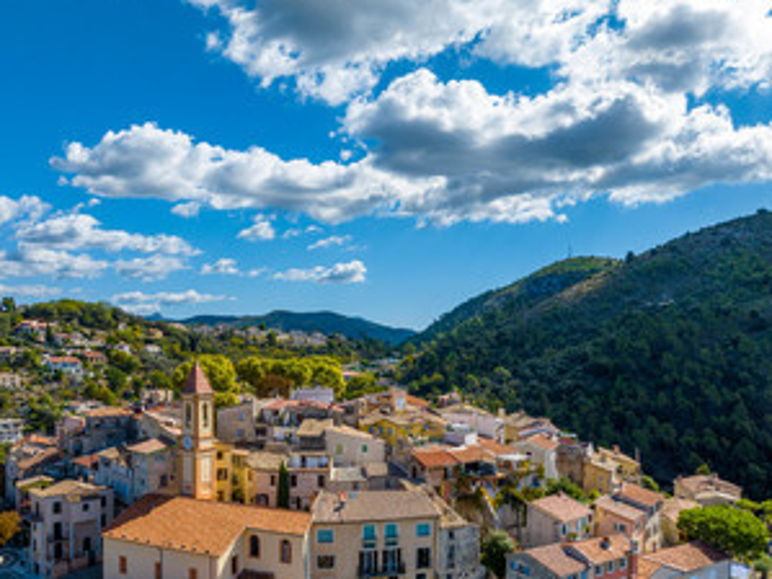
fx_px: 669
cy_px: 344
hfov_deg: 59.9
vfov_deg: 46.5
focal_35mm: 30
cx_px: 354
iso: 100
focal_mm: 12.3
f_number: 11
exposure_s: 1/160
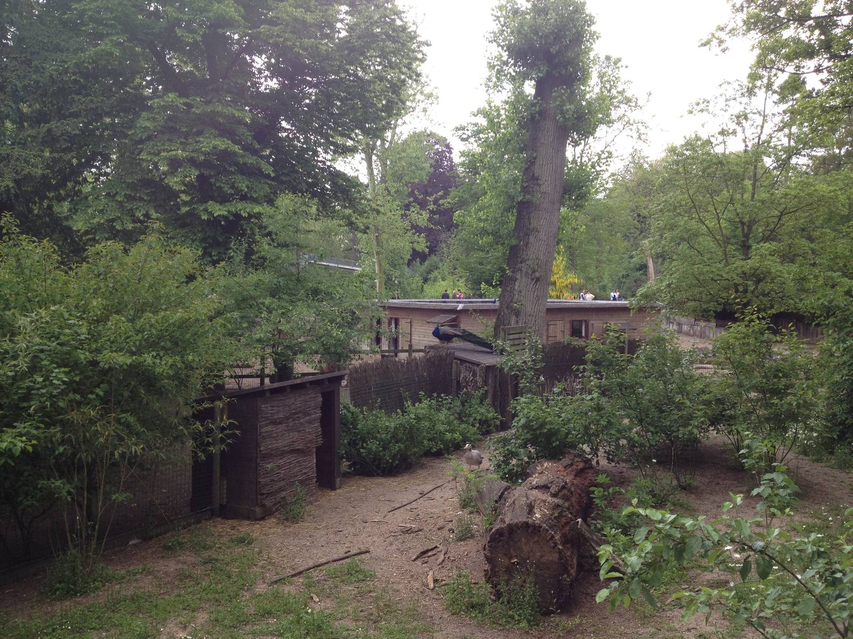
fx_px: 862
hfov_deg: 52.6
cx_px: 426
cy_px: 320
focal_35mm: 35
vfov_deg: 40.7
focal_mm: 4.28
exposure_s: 1/272
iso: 50
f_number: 2.4
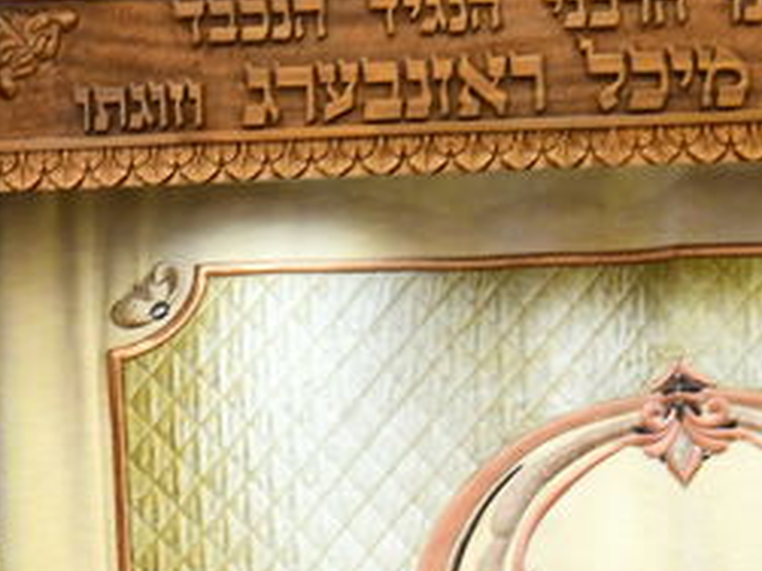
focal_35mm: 654
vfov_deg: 2.3
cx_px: -413
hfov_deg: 3.0
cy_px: 989
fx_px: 14390
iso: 2500
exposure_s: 1/160
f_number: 5.6
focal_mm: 122
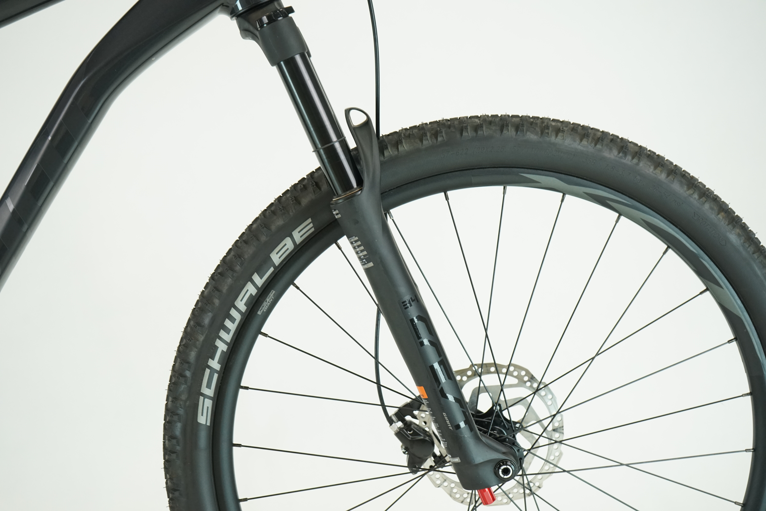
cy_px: 256
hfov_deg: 41.9
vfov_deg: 28.6
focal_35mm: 47
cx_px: 383
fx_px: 1000
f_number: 5.6
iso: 1600
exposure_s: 1/200
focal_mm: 47
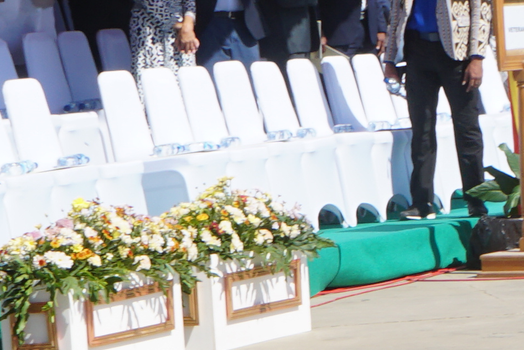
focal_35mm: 266
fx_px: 3873
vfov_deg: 5.2
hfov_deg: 7.3
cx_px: 1215
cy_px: 228
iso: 100
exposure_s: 1/125
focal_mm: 28
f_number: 11
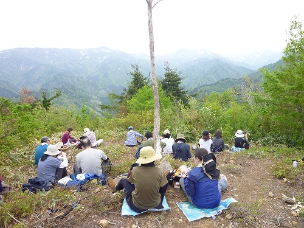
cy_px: 114
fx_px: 220
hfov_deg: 69.4
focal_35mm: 25
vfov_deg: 54.9
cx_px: 152
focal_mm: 4.5
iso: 80
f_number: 4
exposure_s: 1/125
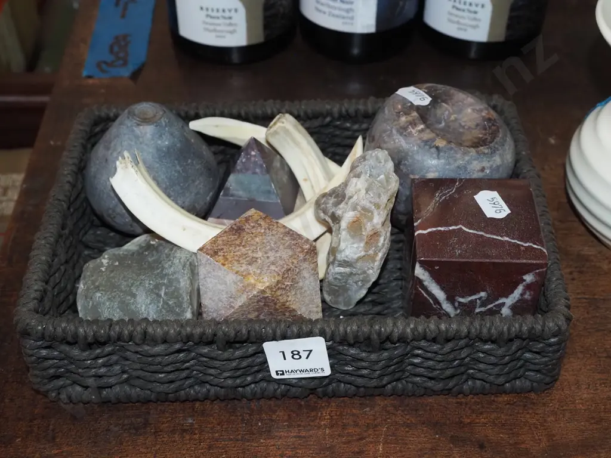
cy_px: 229
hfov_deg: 38.2
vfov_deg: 29.1
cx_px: 306
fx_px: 883
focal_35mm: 50
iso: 2500
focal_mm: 25
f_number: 6.3
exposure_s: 1/160
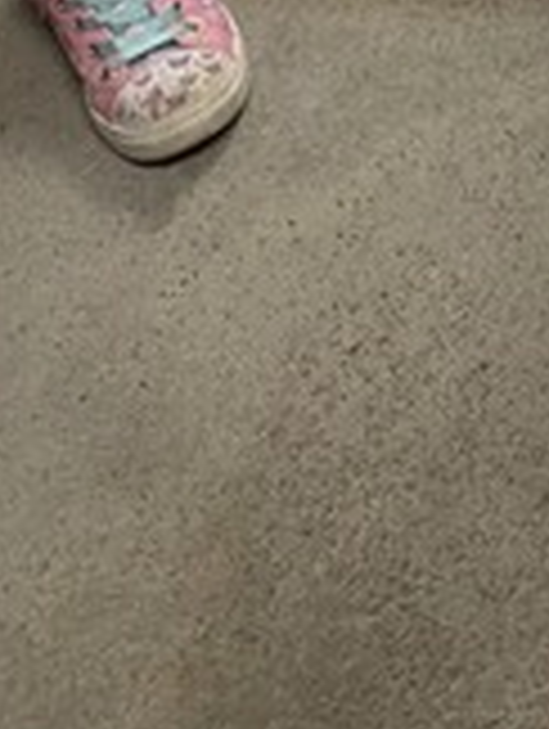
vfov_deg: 11.3
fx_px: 3058
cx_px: 1562
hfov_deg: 8.7
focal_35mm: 145
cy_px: -1012
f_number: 1.7
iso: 200
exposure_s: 1/120
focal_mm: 6.3
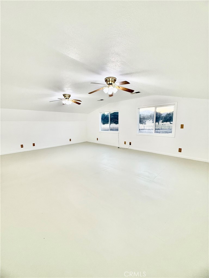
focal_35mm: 14
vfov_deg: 102.1
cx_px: 104
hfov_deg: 85.7
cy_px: 139
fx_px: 113
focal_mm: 2.22
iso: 200
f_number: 2.2
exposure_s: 1/120
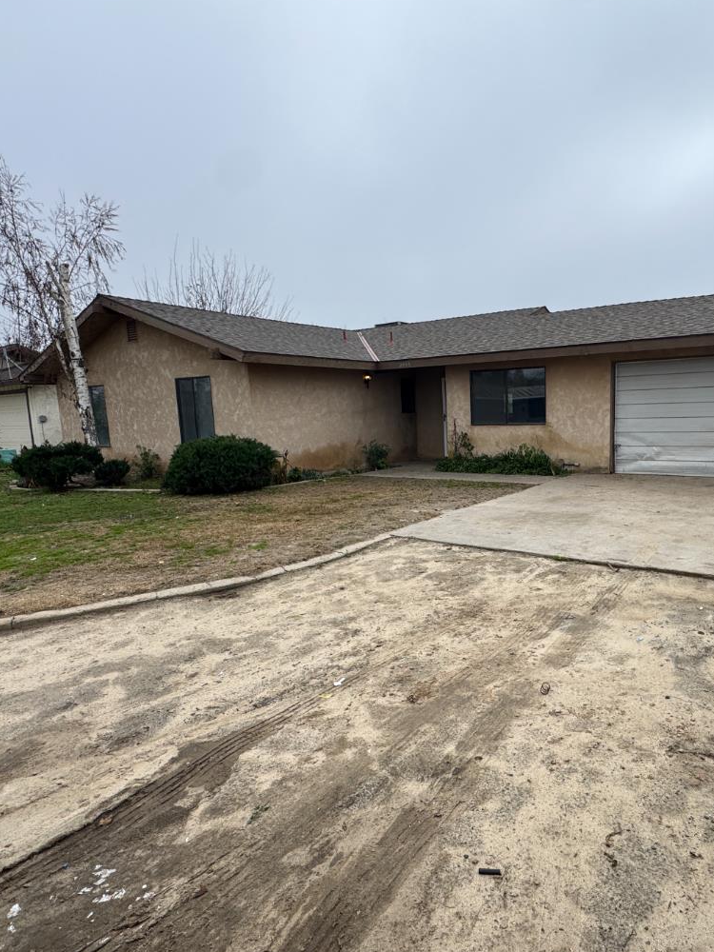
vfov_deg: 79.0
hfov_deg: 62.1
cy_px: 491
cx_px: 467
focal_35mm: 21
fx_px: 578
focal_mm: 2.22
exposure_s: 1/868
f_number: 2.2
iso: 50
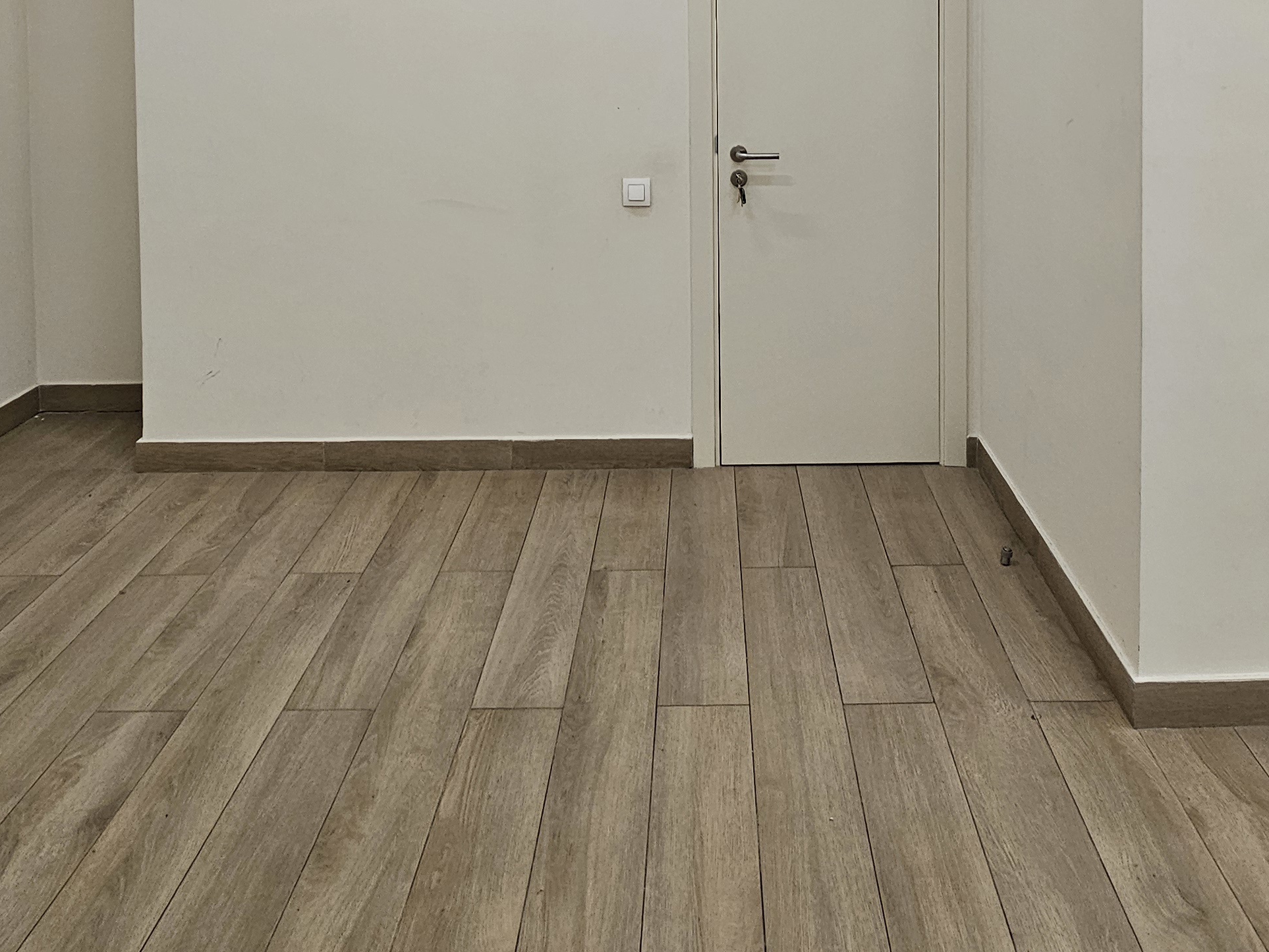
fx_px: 990
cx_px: 714
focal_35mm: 27
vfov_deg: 44.6
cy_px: 28
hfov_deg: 65.1
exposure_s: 1/60
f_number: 2.2
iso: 100
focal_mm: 2.2
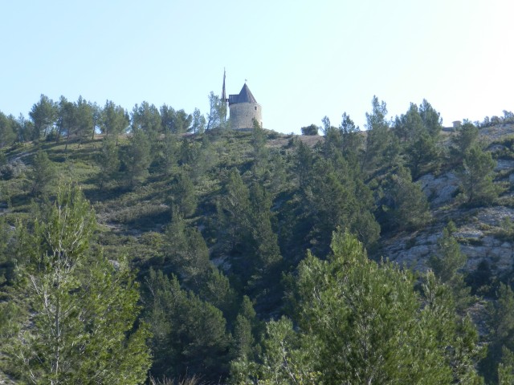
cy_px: 192
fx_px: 1247
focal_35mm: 84
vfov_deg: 17.6
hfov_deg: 23.3
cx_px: 257
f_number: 4.4
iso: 160
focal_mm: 14.9
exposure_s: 1/640
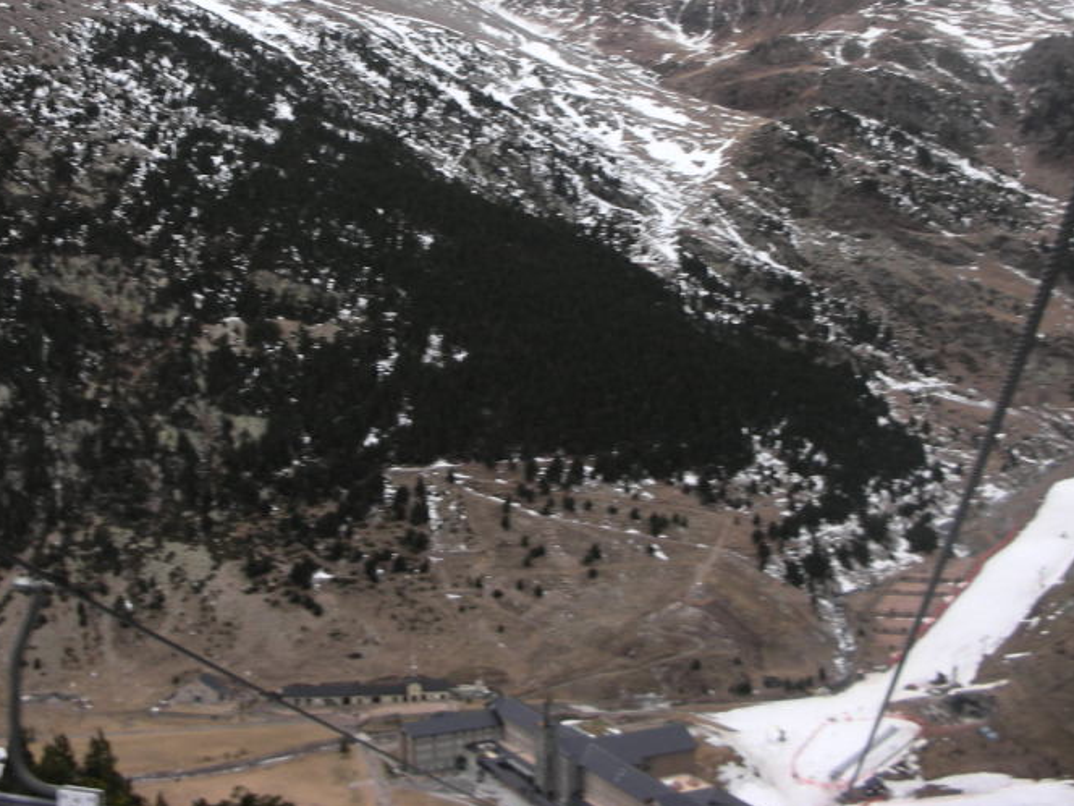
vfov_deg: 26.7
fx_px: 1675
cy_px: 194
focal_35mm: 54
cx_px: 417
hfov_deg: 35.4
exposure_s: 1/115
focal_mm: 5.8
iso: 50
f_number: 3
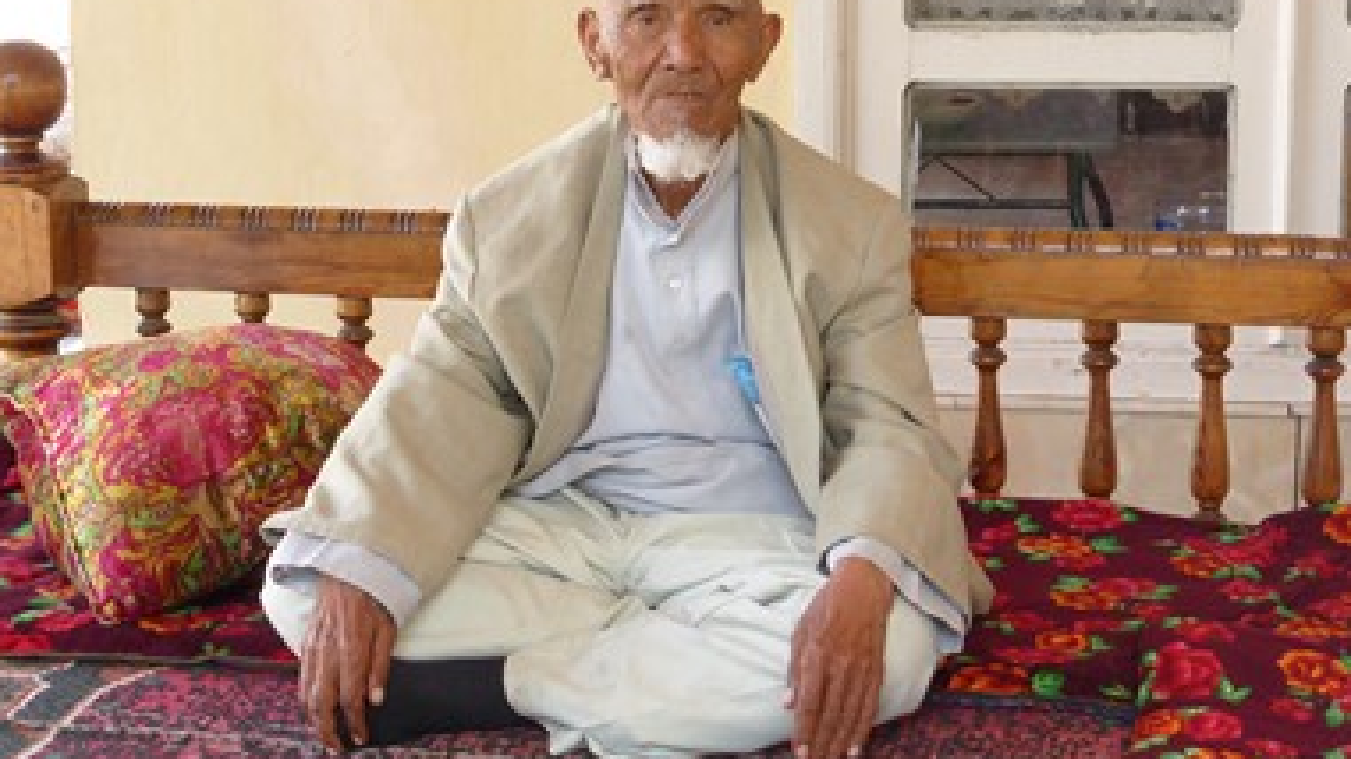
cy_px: 309
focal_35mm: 79
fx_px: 2829
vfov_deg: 15.3
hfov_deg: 26.9
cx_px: 674
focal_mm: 11.7
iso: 250
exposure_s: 1/60
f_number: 4.9
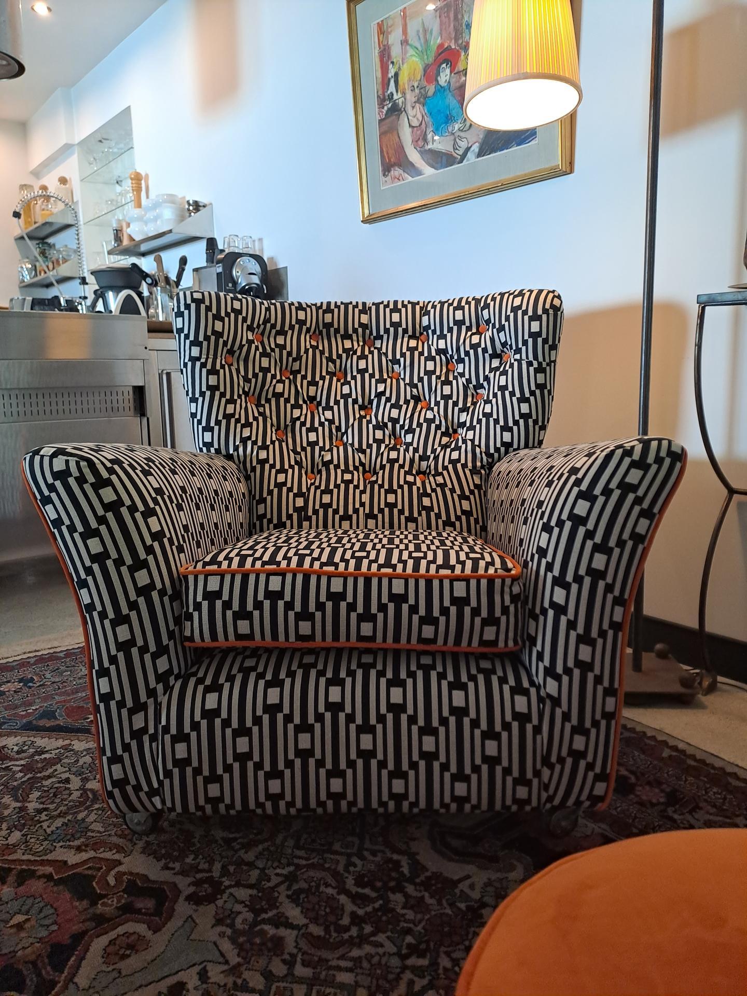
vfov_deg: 69.4
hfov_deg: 54.9
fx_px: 719
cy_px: 498
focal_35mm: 25
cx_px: 374
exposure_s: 1/50
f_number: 1.8
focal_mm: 4.65
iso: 125
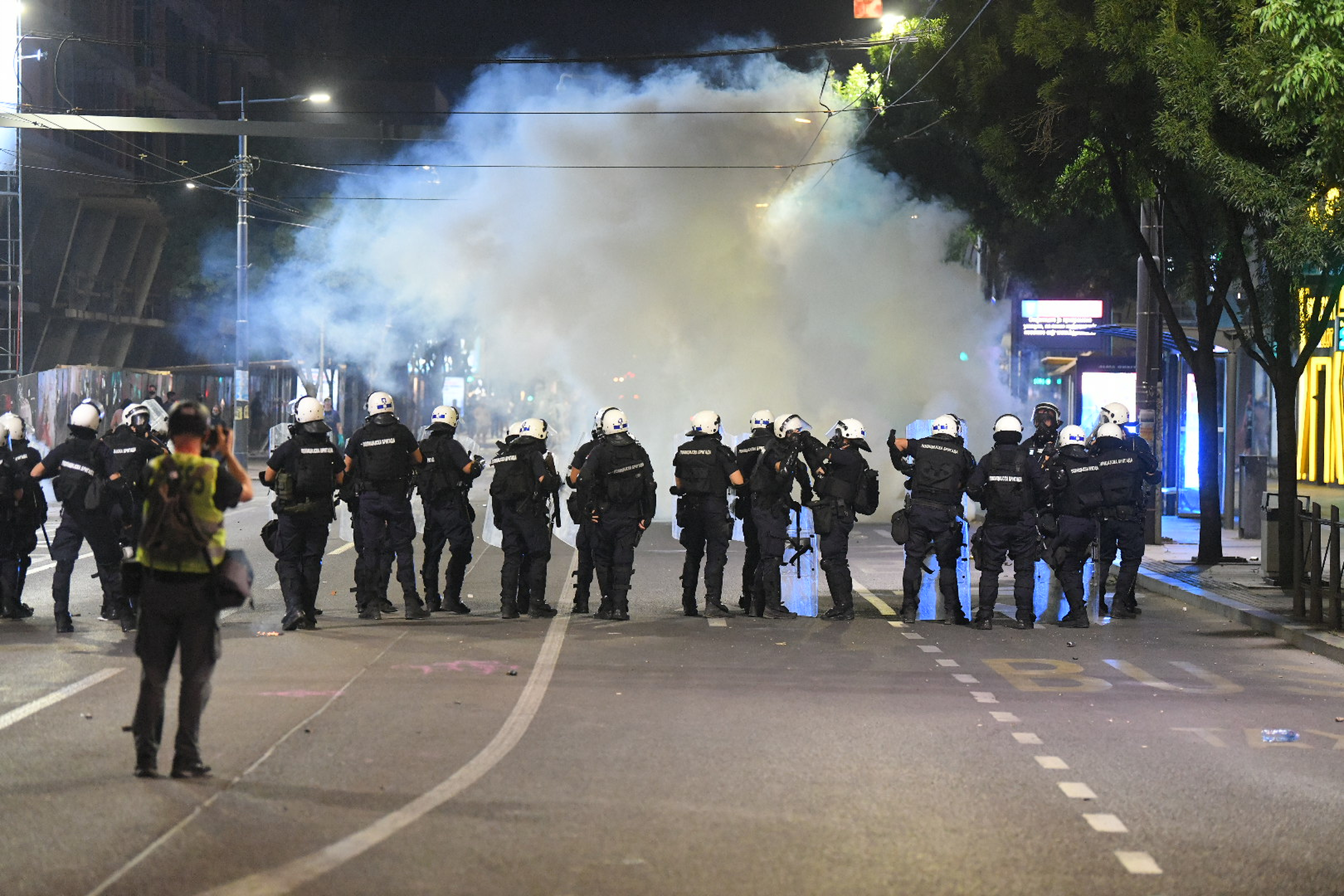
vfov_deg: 11.0
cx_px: 672
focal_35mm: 125
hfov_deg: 16.4
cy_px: 448
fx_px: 4666
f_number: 2.8
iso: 10000
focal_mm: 125
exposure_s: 1/250
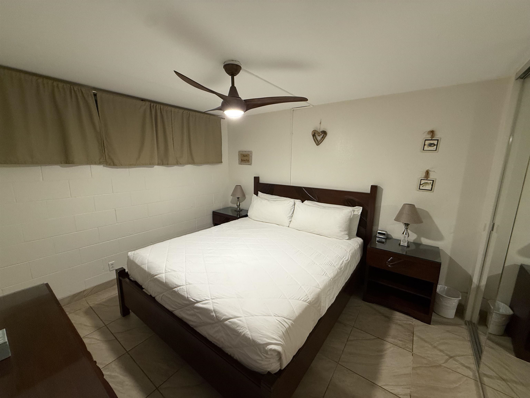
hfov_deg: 102.1
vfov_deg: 85.7
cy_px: 199
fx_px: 214
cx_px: 265
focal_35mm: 14
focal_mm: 2.22
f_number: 2.2
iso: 160
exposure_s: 1/60
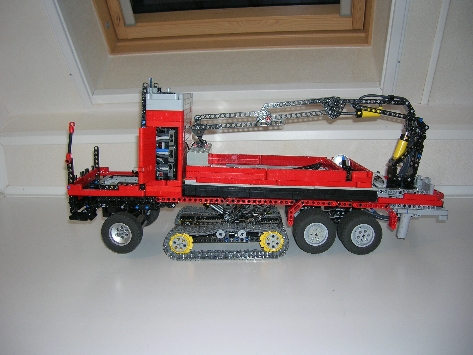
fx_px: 465
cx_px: 236
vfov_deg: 41.8
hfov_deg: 54.0
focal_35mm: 34
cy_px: 178
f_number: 2.9
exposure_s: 1/60.1
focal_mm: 5.7
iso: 50
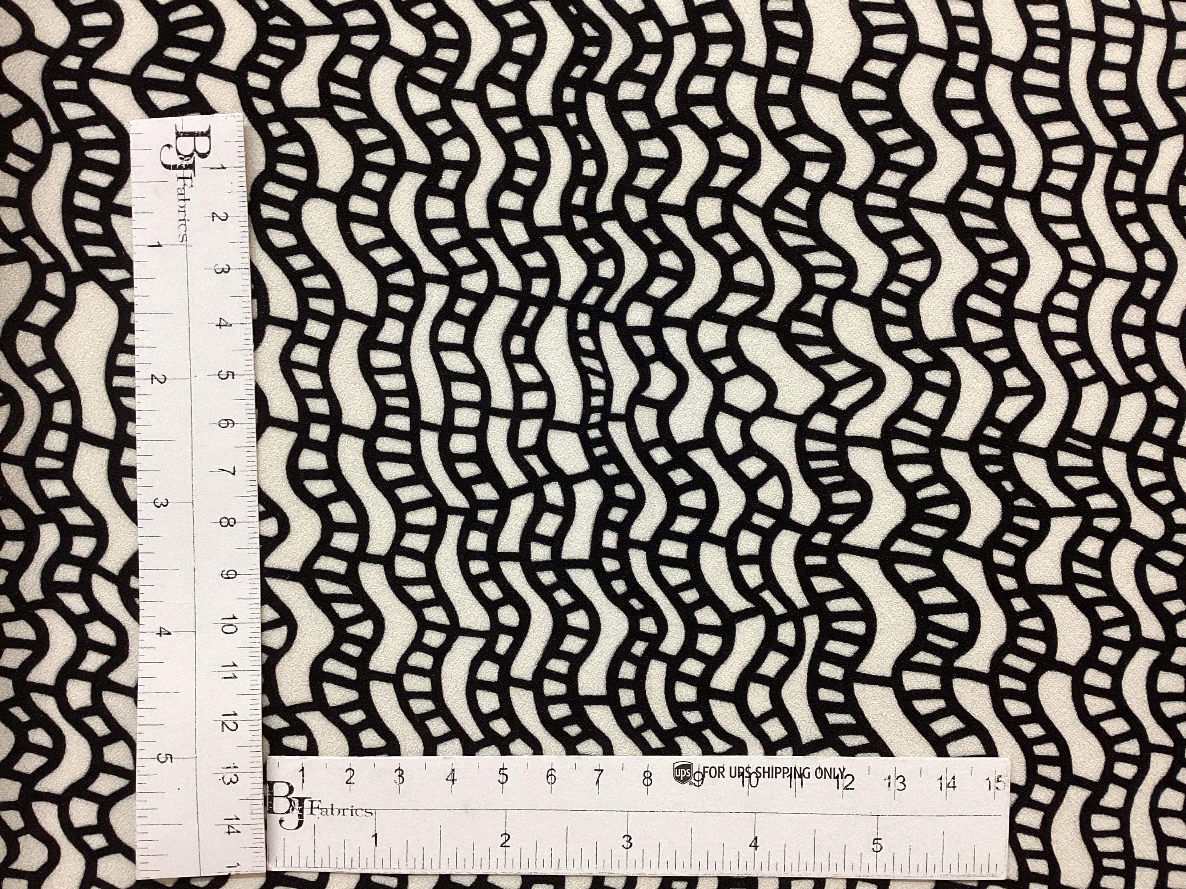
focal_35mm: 31
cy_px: 444
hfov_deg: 58.4
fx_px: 1062
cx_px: 593
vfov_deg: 45.4
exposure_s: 1/60
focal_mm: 3.3
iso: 125
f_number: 2.4
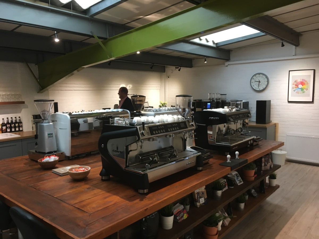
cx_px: 160
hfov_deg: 61.7
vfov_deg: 48.2
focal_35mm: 29
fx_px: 267
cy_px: 120
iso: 125
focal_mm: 4.15
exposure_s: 1/33
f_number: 2.2
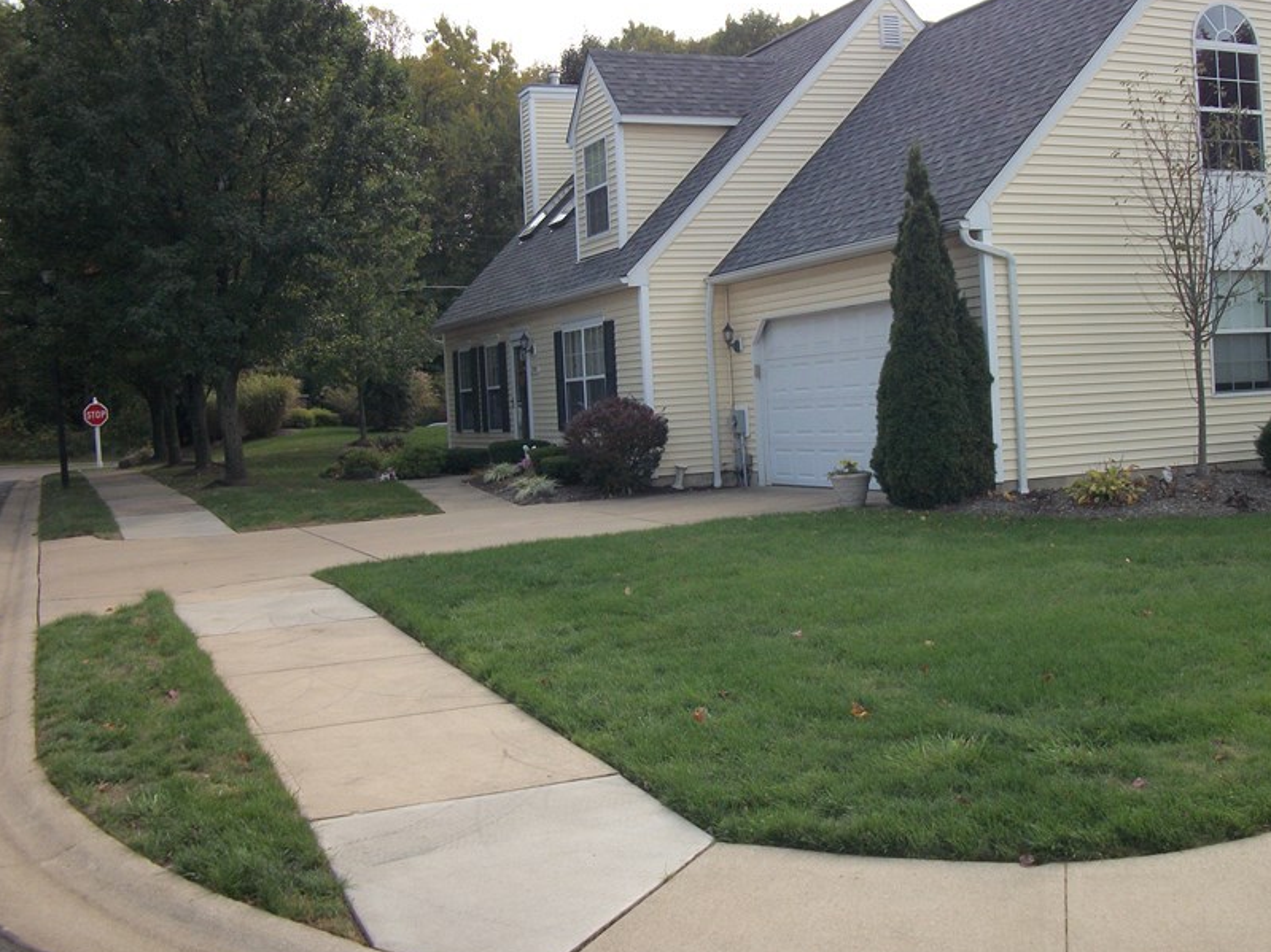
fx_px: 1505
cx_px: 776
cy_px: 435
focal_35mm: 41
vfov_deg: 35.1
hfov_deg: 45.5
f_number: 8.8
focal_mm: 5.7
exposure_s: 1/100
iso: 80
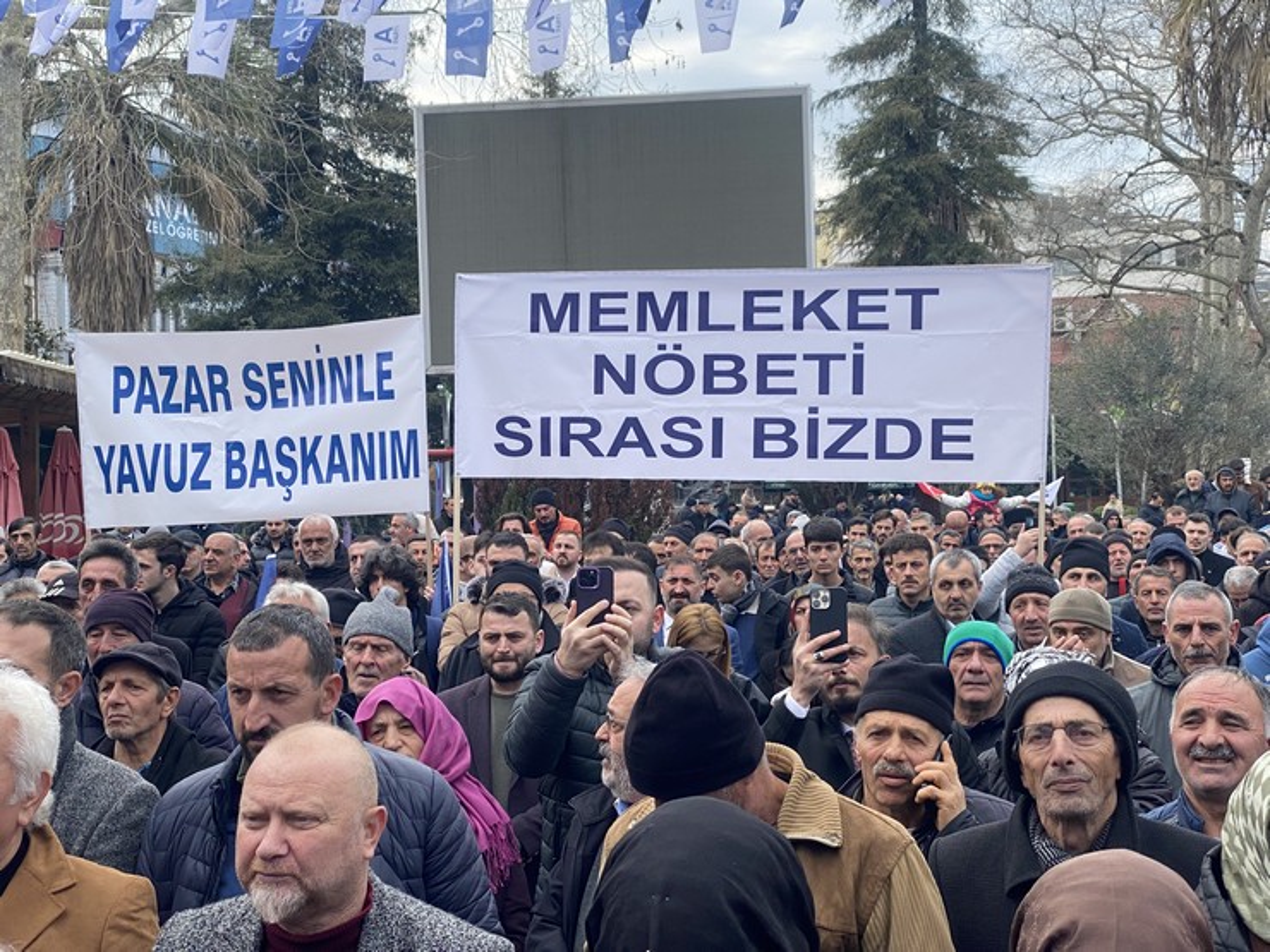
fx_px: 1908
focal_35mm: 52
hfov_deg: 36.8
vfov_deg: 28.0
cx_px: 635
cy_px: 476
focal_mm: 6
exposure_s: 1/421
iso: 20
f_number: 2
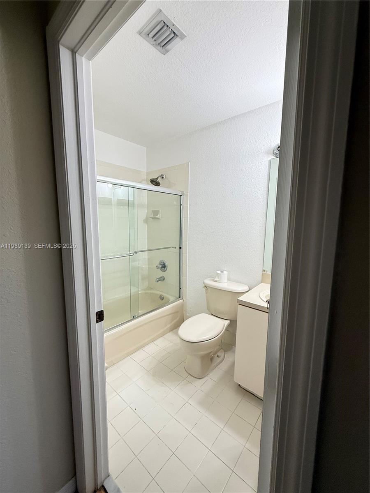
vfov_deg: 102.1
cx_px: 185
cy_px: 246
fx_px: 200
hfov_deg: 85.7
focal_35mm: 14
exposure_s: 1/120
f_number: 2.2
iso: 160
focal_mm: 2.22
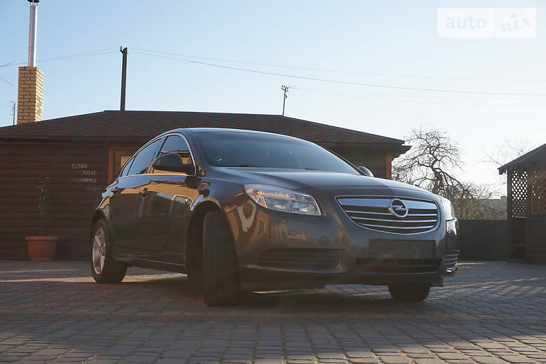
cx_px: 273
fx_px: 728
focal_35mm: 48
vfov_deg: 28.1
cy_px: 182
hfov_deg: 41.1
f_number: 10
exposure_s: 1/100
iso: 100
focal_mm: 32
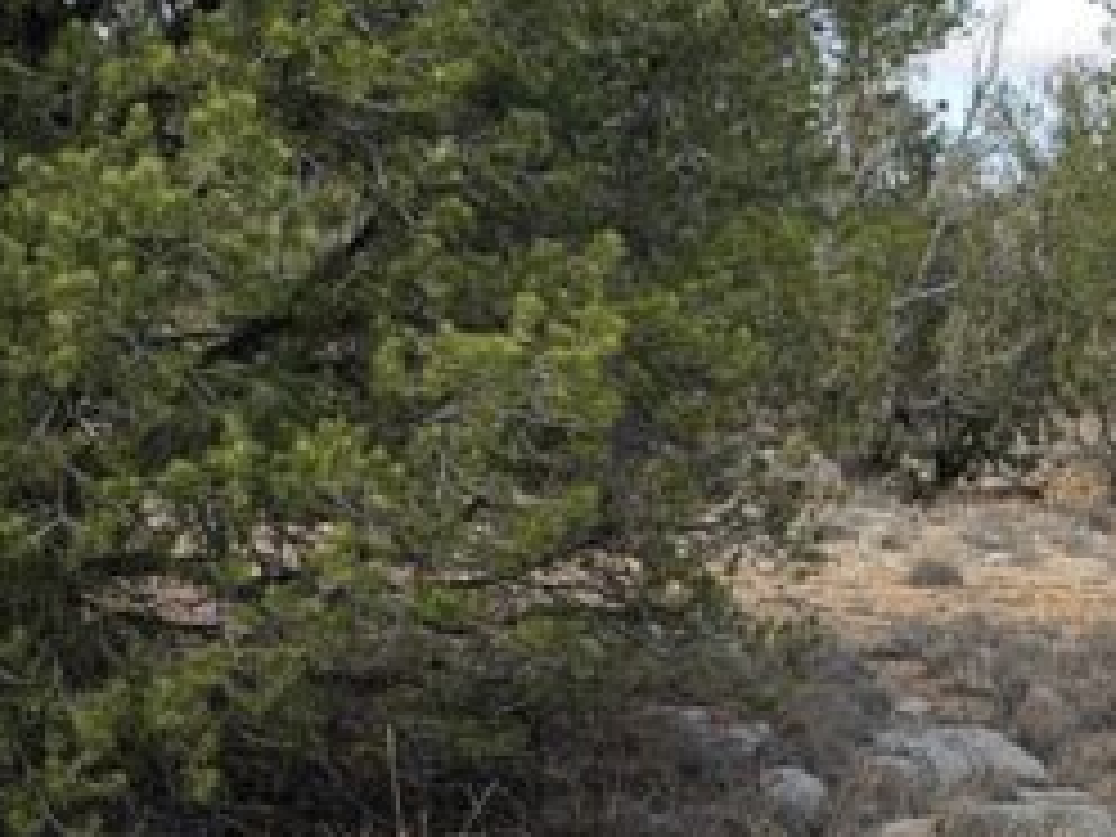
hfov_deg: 20.1
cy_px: 711
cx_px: 1071
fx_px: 3063
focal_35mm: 95
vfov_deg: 15.4
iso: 10
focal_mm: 6.3
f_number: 1.7
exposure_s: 1/343
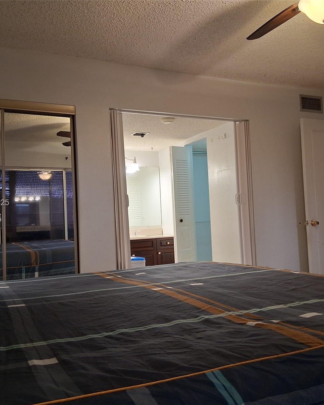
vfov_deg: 52.8
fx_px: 408
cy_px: 203
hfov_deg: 43.3
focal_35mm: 34
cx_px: 175
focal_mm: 3.98
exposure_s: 1/50
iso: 250
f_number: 1.8
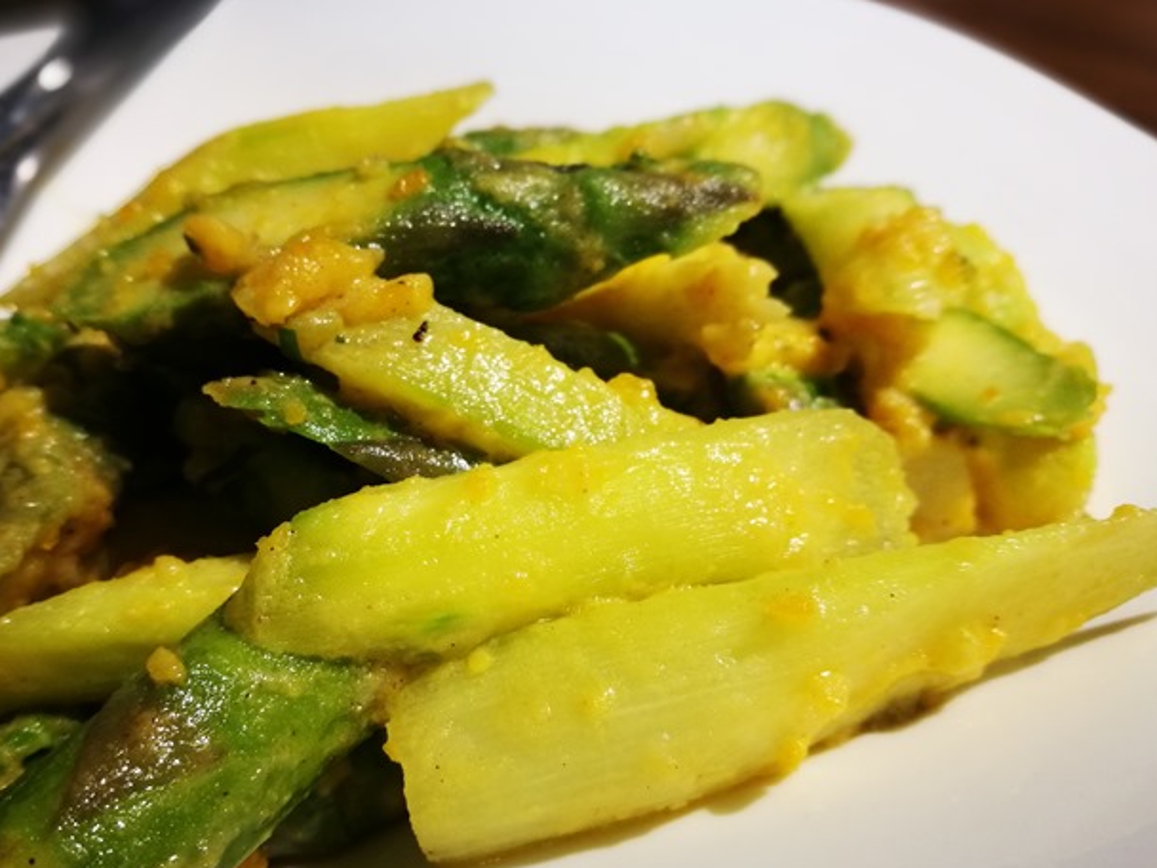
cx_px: 485
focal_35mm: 32
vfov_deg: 44.1
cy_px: 478
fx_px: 1070
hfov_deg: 56.5
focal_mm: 4.5
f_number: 4
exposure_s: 1/30
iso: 250
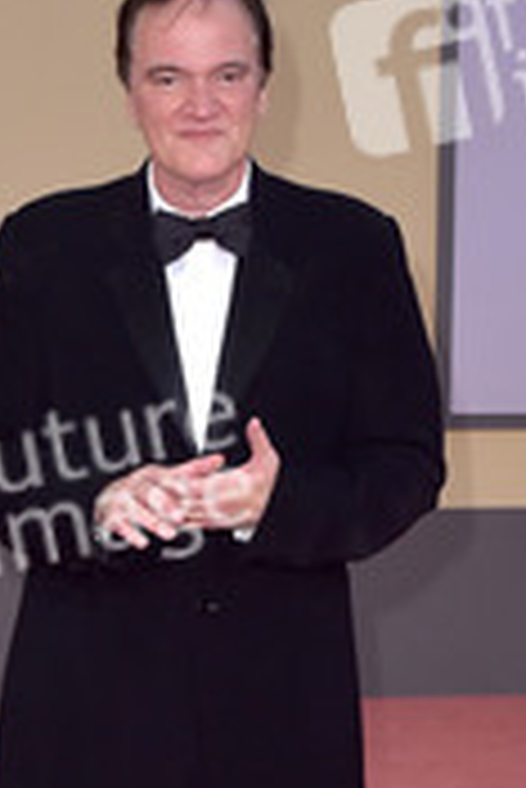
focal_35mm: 103
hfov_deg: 13.3
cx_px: 155
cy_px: 725
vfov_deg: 19.4
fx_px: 2253
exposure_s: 1/250
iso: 800
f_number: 7.1
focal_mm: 45
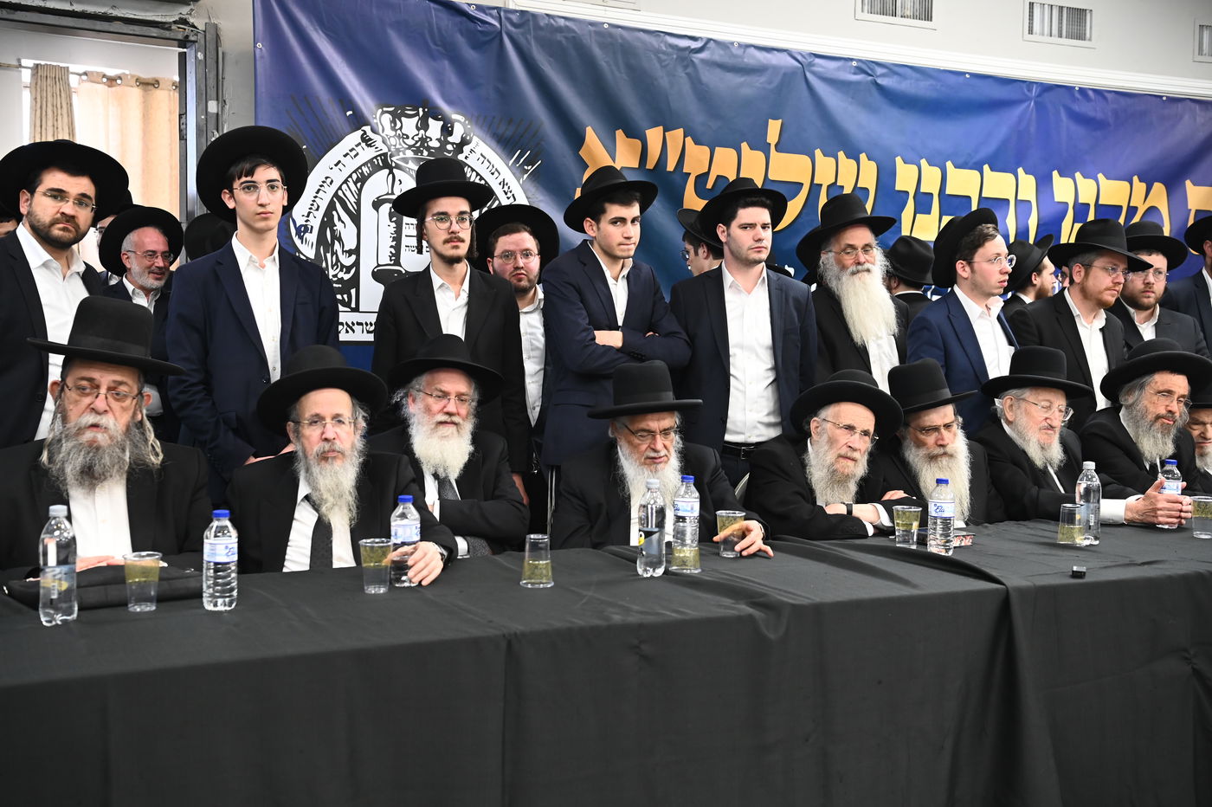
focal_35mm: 44
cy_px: 404
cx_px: 606
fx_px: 1481
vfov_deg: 30.5
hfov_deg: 44.5
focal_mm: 44
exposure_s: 1/160
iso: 2000
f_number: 4.5
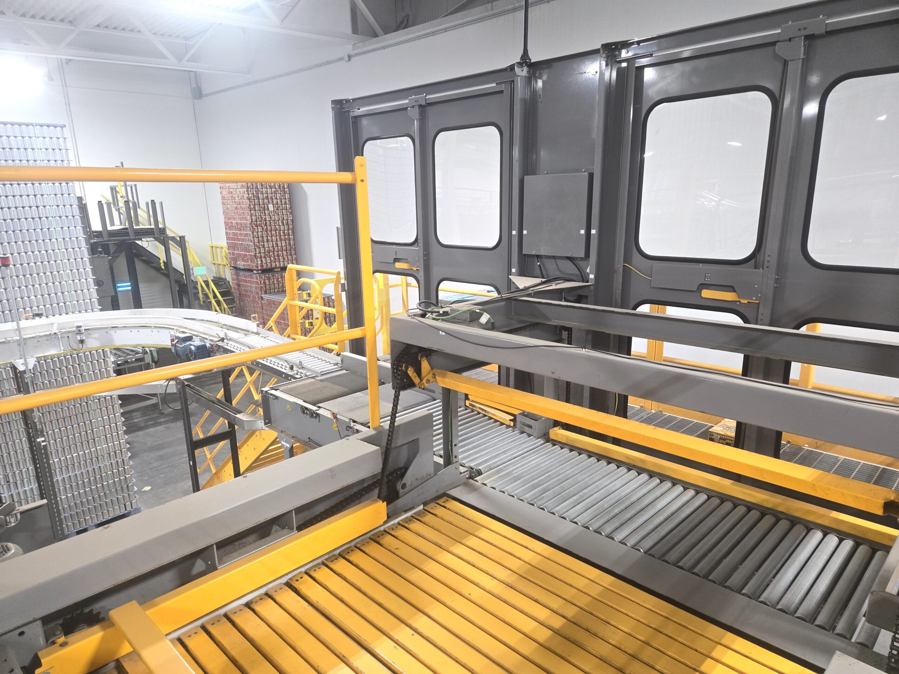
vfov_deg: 58.9
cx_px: 450
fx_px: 597
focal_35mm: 23
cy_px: 337
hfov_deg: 73.9
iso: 500
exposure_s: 1/120
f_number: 1.8
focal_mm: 5.4
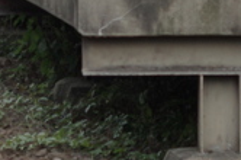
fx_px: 4323
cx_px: -75
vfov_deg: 2.1
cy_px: -243
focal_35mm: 647
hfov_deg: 3.2
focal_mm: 70
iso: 100
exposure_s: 1/500
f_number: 4
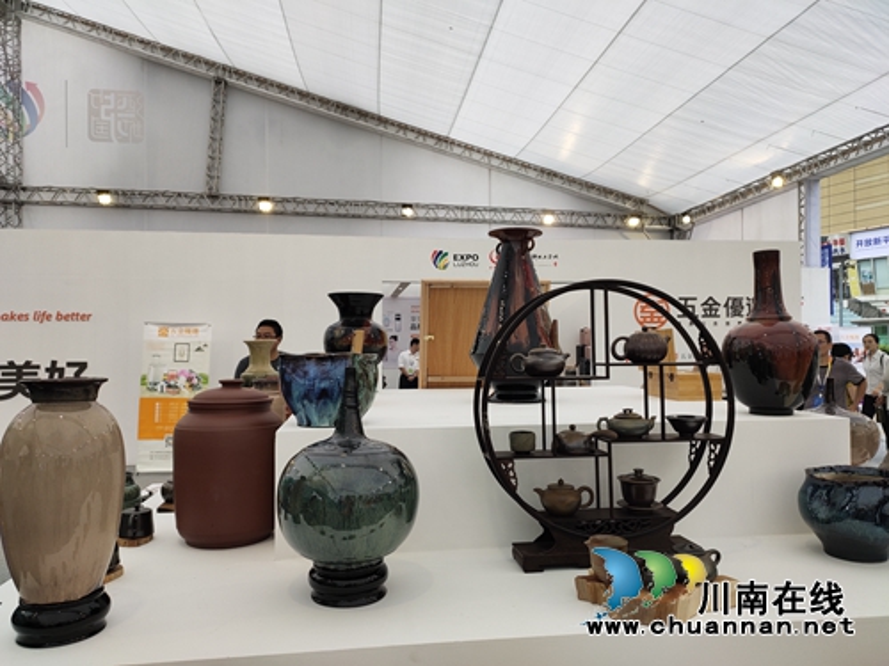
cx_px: 444
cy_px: 333
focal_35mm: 23
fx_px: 591
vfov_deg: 58.9
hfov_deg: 73.9
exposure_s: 1/100
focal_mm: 4.76
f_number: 1.79
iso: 139
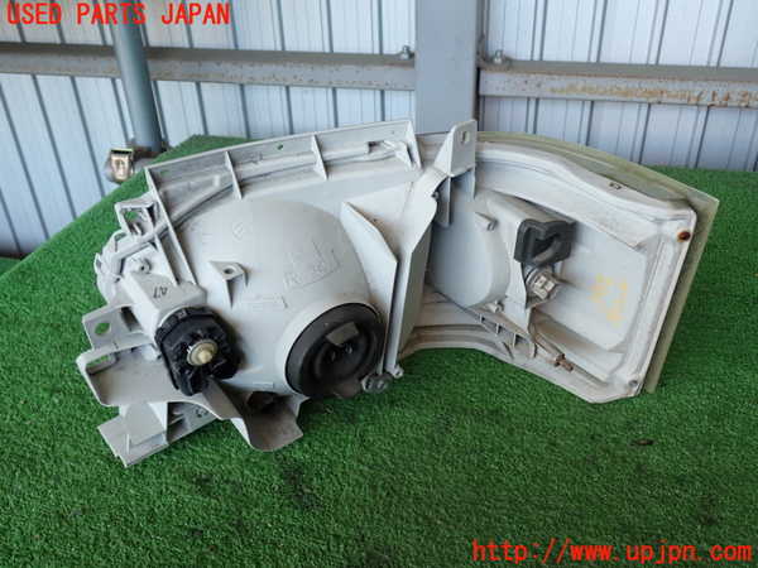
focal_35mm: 32
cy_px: 284
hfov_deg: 56.8
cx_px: 379
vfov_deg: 44.2
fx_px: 701
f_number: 2.4
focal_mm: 5.79
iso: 100
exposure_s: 1/60
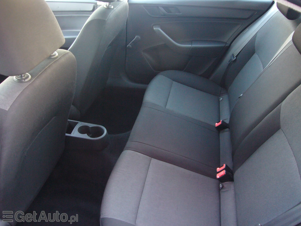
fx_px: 243
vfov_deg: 49.7
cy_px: 113
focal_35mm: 28
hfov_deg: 63.4
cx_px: 150
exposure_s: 1/10
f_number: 2.8
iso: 200
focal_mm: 4.6
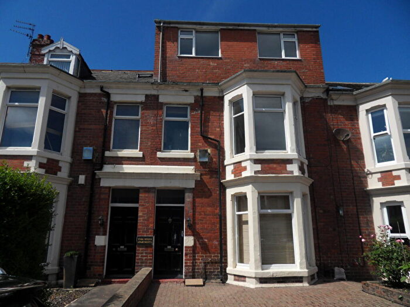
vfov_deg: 56.8
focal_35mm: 24
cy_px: 154
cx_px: 205
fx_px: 284
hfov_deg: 71.6
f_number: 7.5
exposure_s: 1/350
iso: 80
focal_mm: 4.2
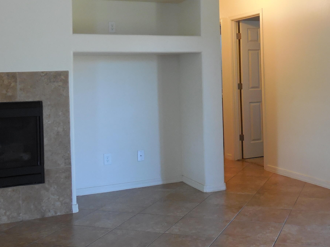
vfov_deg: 28.8
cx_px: 206
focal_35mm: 50
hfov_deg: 38.0
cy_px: 68
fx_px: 477
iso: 360
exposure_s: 1/30
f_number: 3.2
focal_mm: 5.3
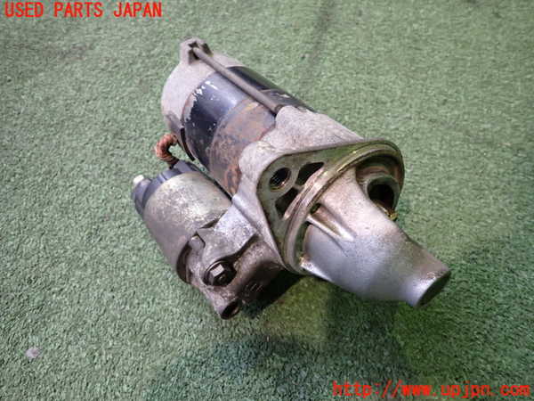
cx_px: 267
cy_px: 200
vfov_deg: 54.9
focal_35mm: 25
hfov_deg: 69.4
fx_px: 386
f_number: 2
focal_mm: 4.5
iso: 250
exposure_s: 1/30
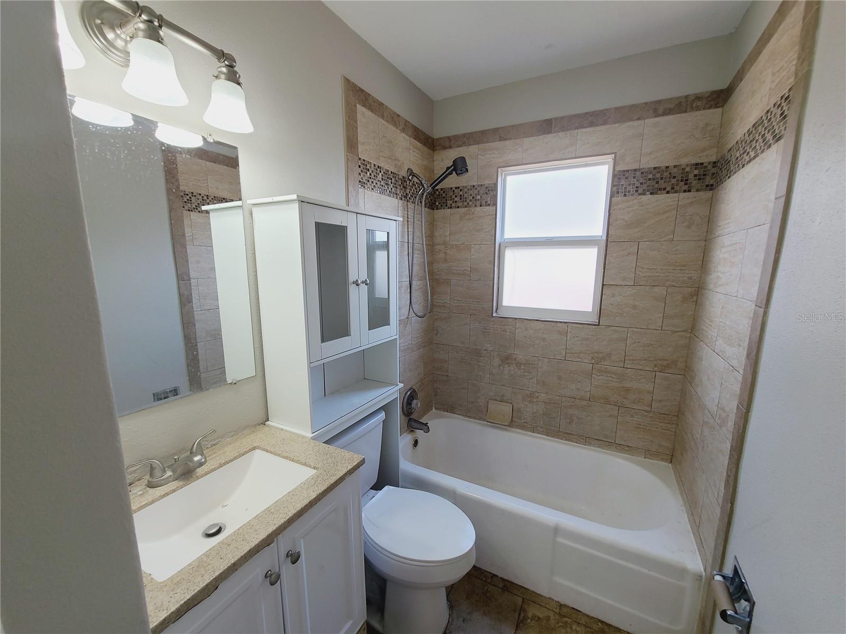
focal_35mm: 13
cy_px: 317
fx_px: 318
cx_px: 423
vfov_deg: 89.9
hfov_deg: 106.2
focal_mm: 2.2
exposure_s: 1/120
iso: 80
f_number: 2.2
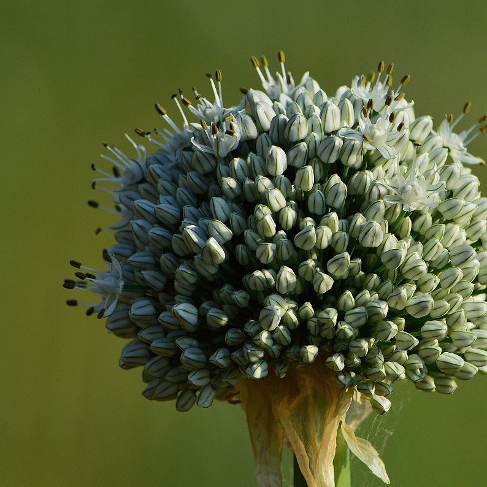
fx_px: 9184
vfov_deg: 3.0
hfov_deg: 3.0
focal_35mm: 577
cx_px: 306
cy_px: 244
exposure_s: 1/500
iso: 320
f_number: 11
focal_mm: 300
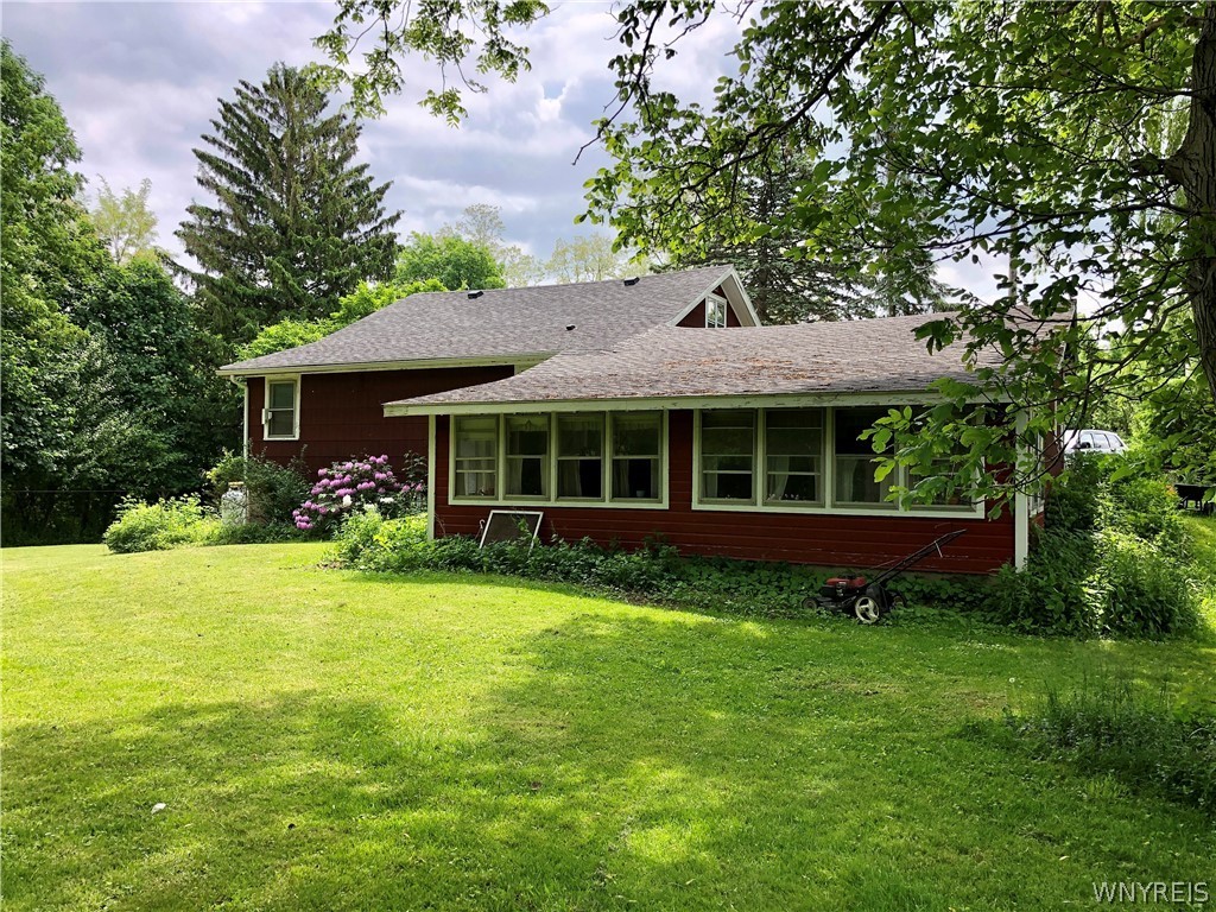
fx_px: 984
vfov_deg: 49.7
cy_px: 456
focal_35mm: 28
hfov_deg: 63.4
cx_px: 608
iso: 20
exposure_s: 1/578
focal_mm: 4
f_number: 1.8
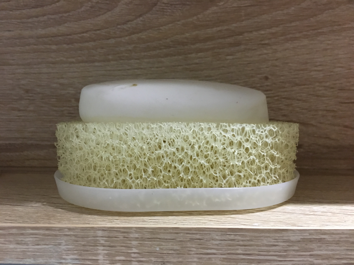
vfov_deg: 48.2
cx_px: 177
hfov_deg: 61.7
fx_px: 297
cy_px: 132
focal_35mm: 29
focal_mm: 4.15
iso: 200
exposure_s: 1/25
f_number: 2.2
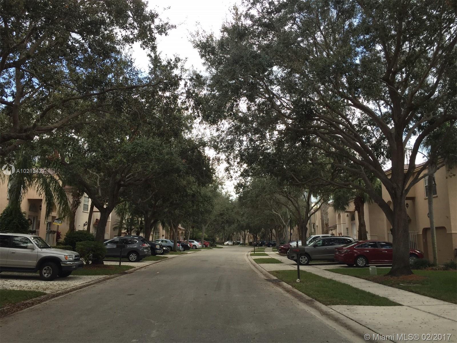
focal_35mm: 29
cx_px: 228
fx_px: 383
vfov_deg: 48.2
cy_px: 172
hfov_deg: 61.7
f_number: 2.2
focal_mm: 4.15
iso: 32
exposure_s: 1/344
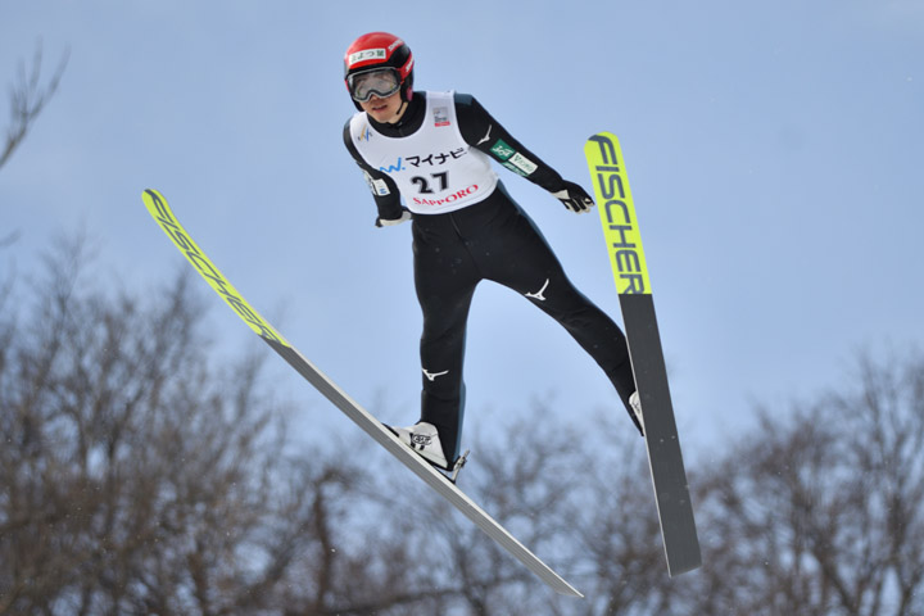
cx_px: 462
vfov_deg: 3.1
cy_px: 308
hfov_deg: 4.6
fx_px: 11549
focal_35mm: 450
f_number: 4
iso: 200
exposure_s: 1/2500
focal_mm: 300
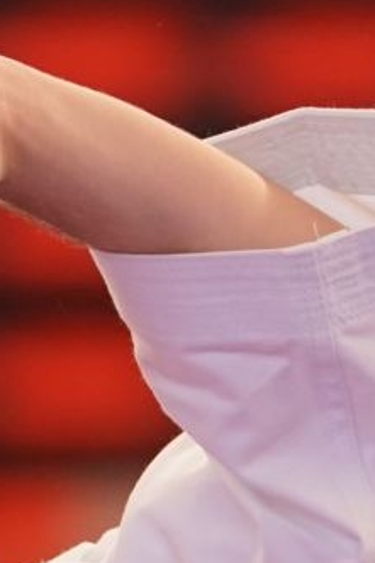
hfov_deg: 1.3
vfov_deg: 1.9
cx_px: -395
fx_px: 16954
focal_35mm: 1084
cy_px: 802
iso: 1250
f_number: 2.8
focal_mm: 200
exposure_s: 1/500
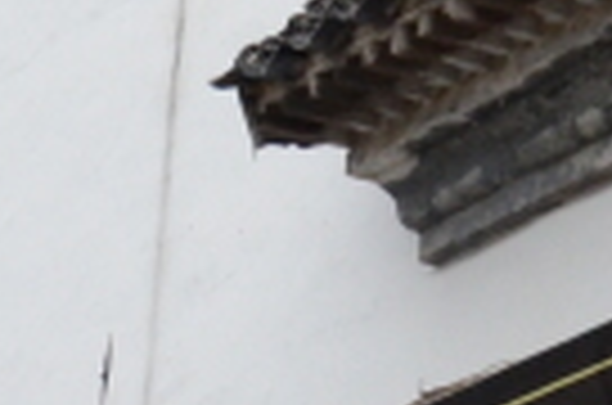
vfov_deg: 5.8
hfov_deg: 8.5
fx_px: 4015
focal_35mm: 237
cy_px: 261
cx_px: 972
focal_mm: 21
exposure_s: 1/500
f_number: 5
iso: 2000
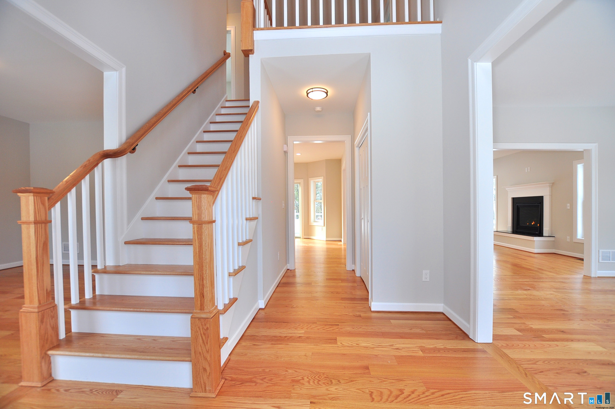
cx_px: 308
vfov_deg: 77.2
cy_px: 204
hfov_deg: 100.5
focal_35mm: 15
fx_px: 256
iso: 200
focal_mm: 10
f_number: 4
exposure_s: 1/100
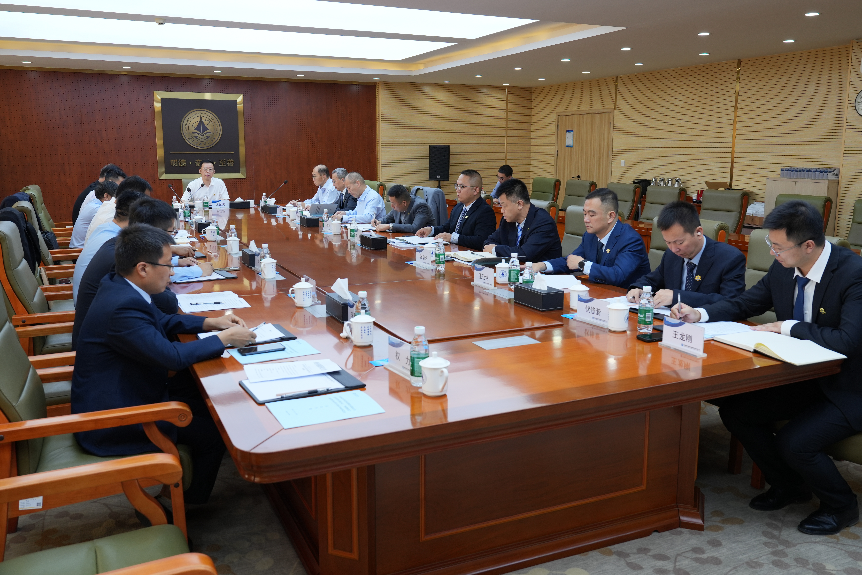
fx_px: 742
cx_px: 431
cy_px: 288
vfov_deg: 42.3
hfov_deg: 60.3
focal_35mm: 31
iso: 500
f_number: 5.6
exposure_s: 1/125
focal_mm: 31
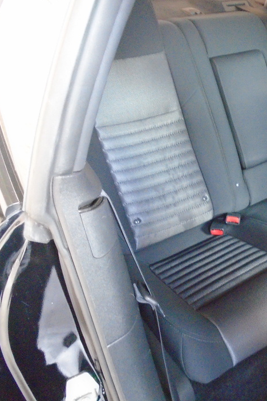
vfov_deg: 51.9
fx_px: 412
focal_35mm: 37
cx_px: 266
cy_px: 203
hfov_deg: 33.0
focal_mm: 4.6
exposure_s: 1/20
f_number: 3.2
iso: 800
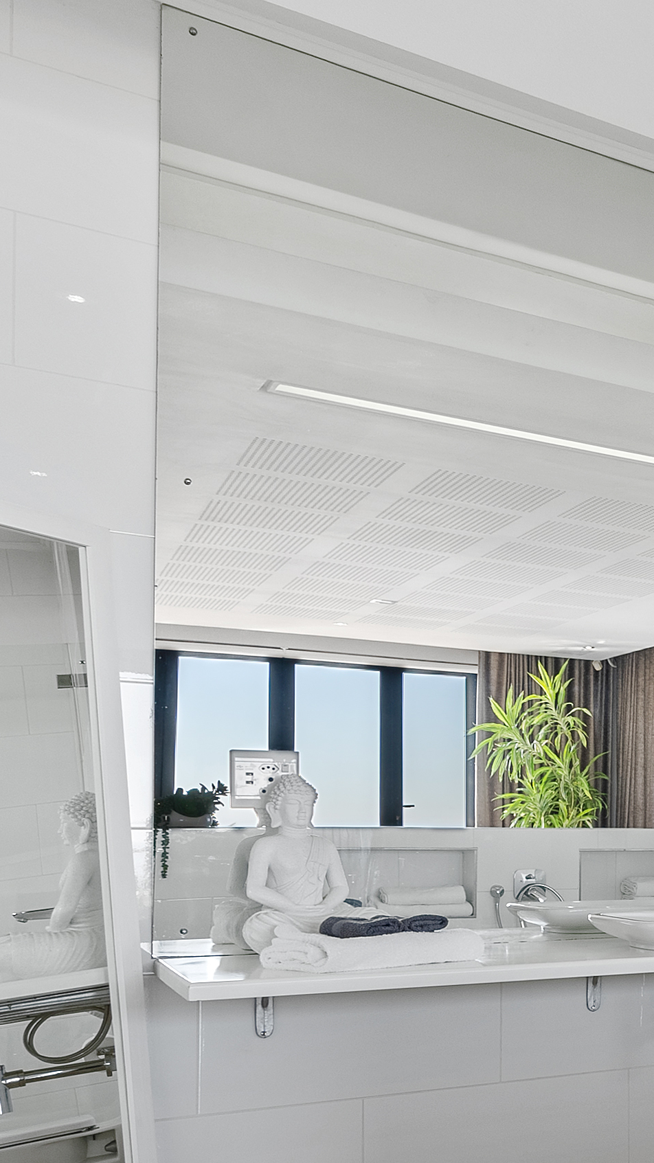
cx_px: 1147
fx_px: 1295
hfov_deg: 20.7
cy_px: 848
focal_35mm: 42
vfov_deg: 46.9
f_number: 6.3
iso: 320
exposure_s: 1/30
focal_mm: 16
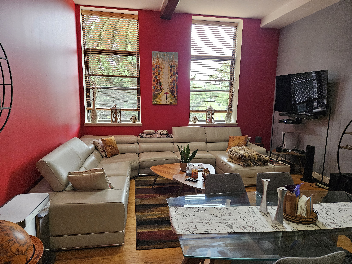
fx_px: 234
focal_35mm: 23
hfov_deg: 73.9
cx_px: 176
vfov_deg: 58.9
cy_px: 132
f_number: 1.8
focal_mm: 5.4
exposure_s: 1/120
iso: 640
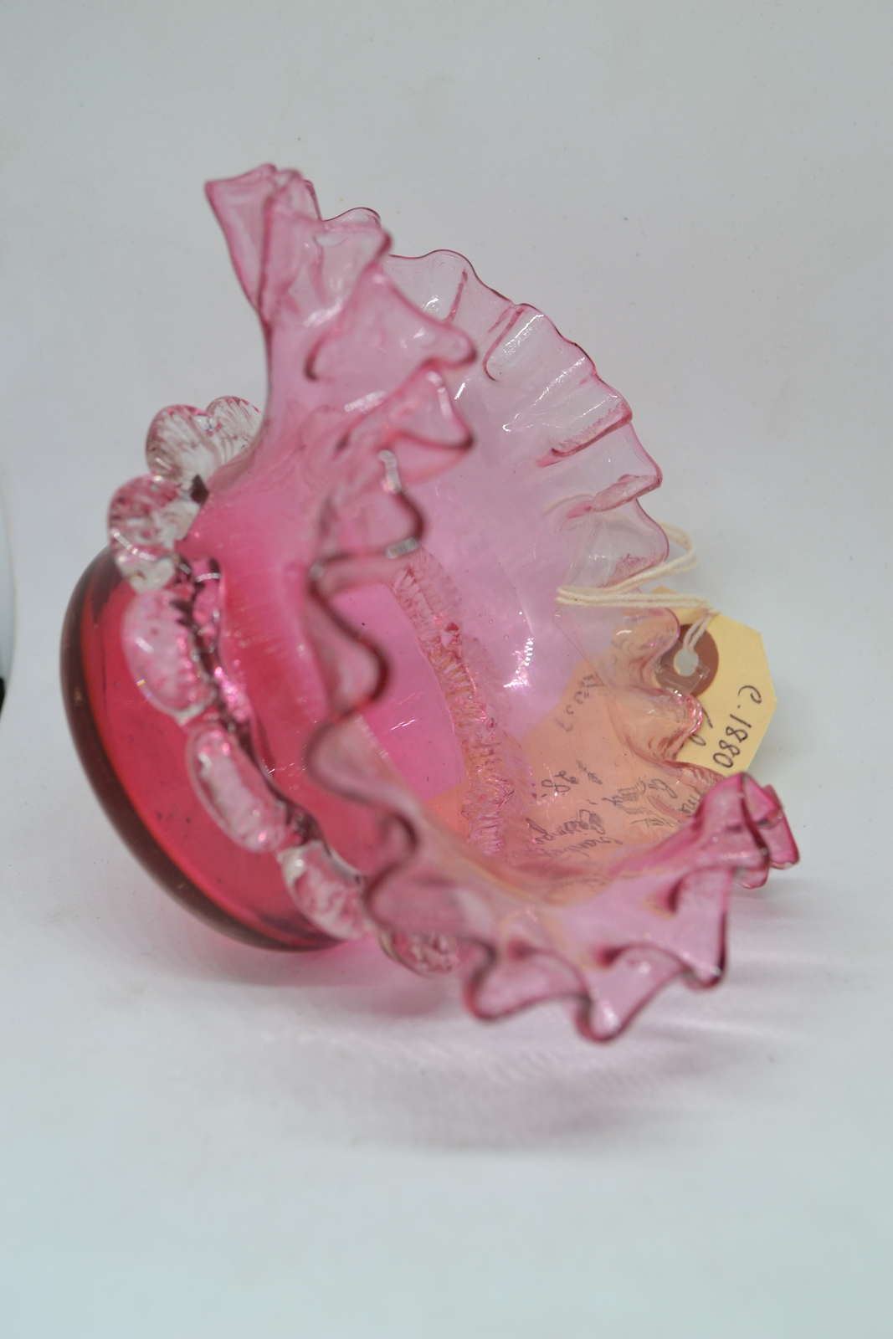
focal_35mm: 39
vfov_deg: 49.5
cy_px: 670
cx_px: 446
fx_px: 1451
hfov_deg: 34.2
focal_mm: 26
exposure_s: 1/50
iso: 400
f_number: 5.6
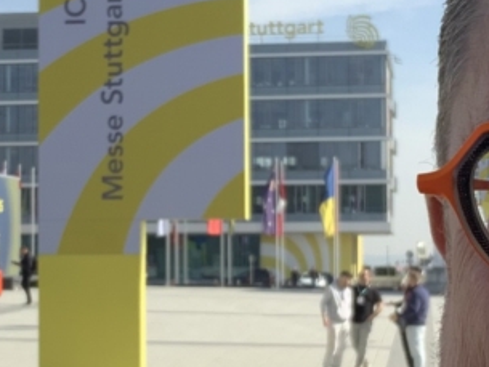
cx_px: 160
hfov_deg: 18.1
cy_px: 182
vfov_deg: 13.7
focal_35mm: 108
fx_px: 1526
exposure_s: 1/357
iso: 16
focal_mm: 2.87
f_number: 2.2
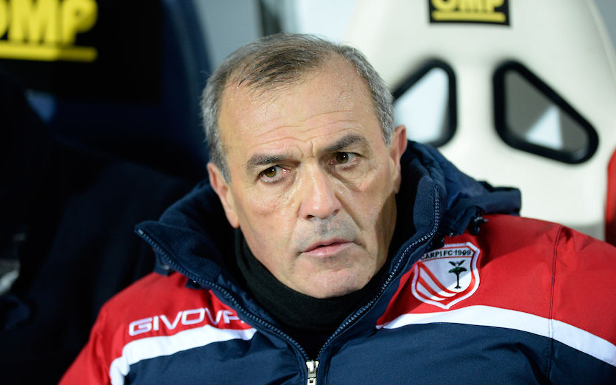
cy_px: 191
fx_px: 5154
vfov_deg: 4.3
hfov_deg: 6.8
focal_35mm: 307
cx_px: 307
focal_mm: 300
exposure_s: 1/500
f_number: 3.2
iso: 2500
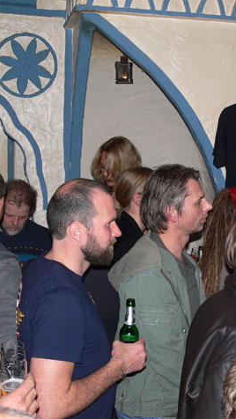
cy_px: 209
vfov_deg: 39.9
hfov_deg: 22.8
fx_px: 578
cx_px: 182
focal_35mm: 52
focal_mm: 7.4
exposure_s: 1/30
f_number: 2.8
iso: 100
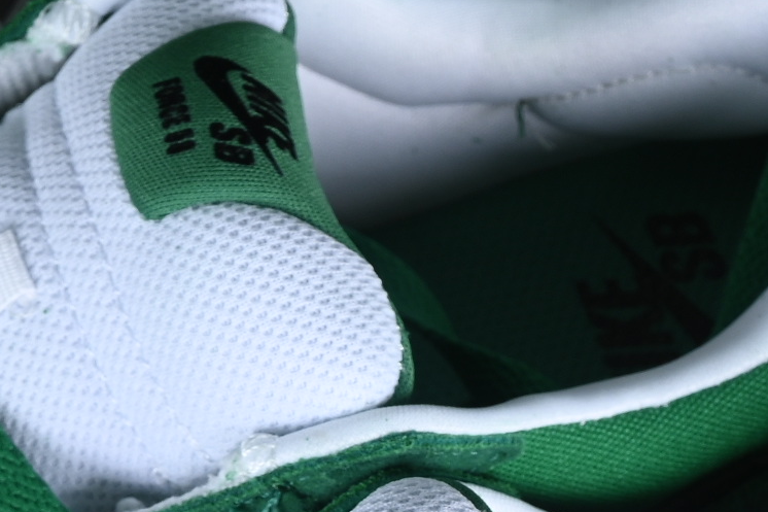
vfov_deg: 4.9
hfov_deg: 7.4
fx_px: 5972
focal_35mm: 280
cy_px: 797
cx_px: 231
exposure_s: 1/60
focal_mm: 50
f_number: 7.1
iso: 160
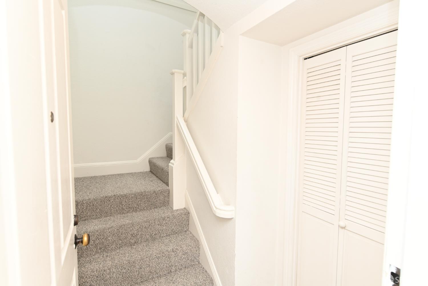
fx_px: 214
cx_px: 214
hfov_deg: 90.0
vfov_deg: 67.4
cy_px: 143
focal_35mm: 18
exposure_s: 1/60
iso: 800
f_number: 6.3
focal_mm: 18
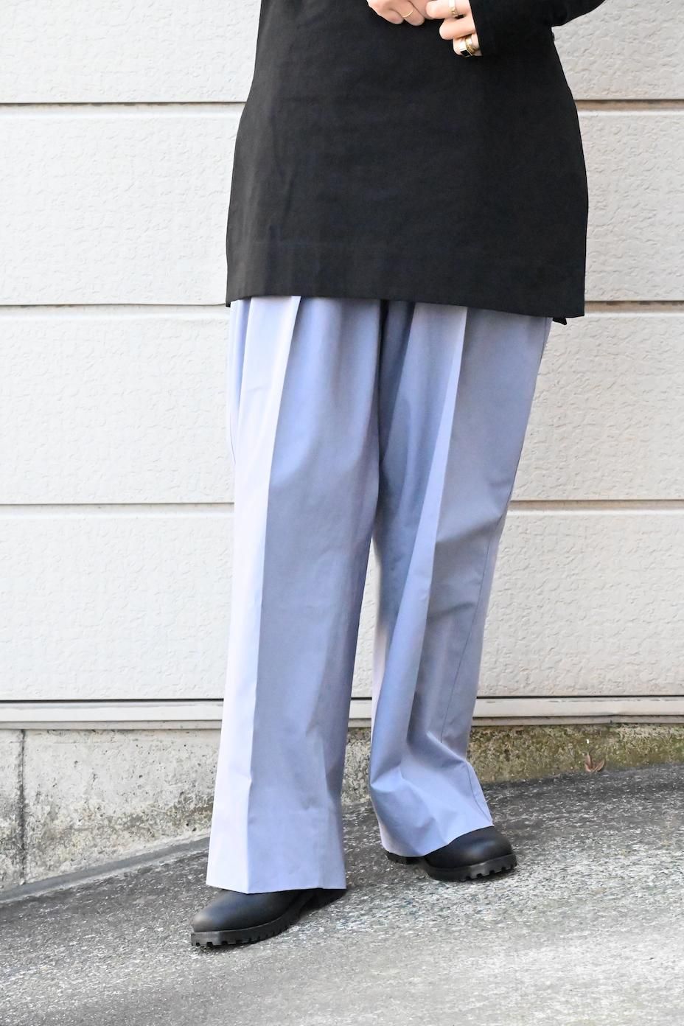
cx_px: 342
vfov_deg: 17.3
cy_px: 513
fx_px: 3377
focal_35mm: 118
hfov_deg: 11.6
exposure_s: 1/1600
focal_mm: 79
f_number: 10
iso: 25600
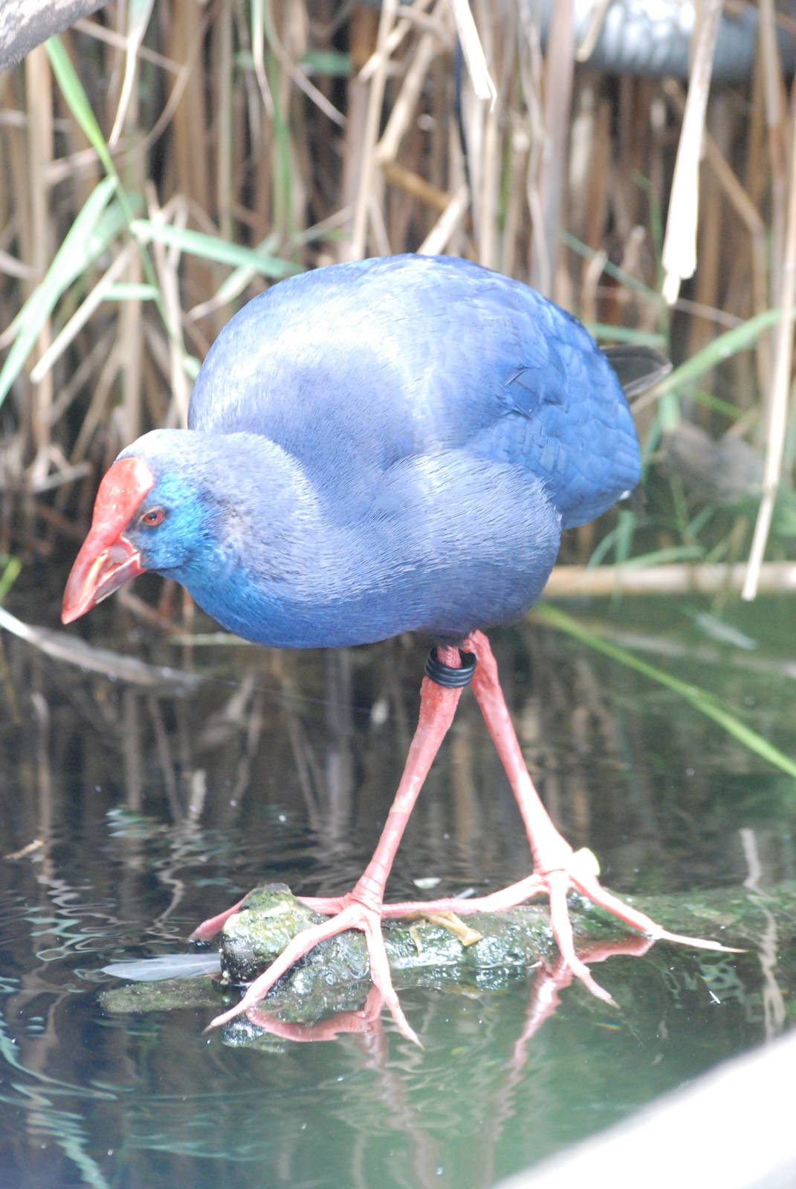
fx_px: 7441
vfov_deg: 9.1
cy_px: 594
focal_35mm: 225
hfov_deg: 6.1
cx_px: 398
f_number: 6.3
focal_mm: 150
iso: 1600
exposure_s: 1/160
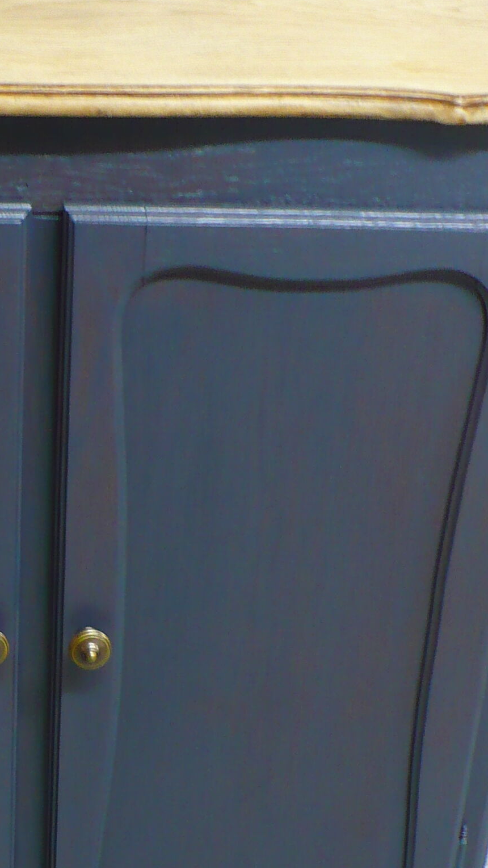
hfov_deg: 14.8
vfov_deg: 25.8
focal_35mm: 81
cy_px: 673
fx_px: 1863
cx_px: 62
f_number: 2.8
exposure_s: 1/13
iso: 200
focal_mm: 6.1
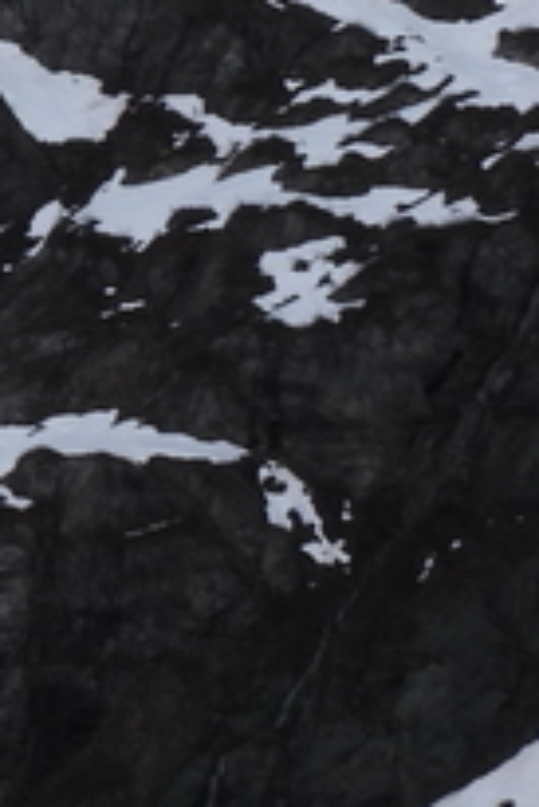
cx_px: -1050
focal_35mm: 325
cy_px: -83
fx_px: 7286
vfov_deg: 6.3
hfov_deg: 4.1
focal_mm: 8.9
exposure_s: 1/2000
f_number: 7.1
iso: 100
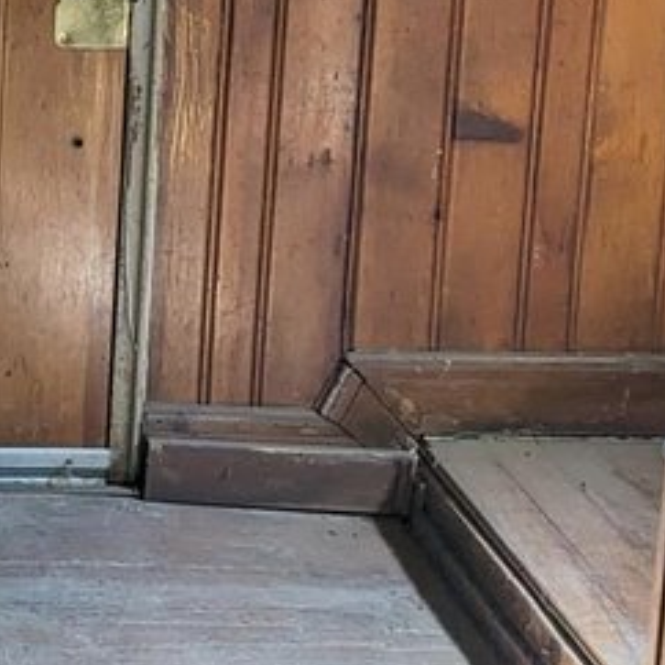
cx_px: -334
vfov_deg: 14.8
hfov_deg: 14.5
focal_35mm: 112
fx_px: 2434
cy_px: -216
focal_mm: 4.38
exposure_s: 1/120
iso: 179
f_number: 1.73
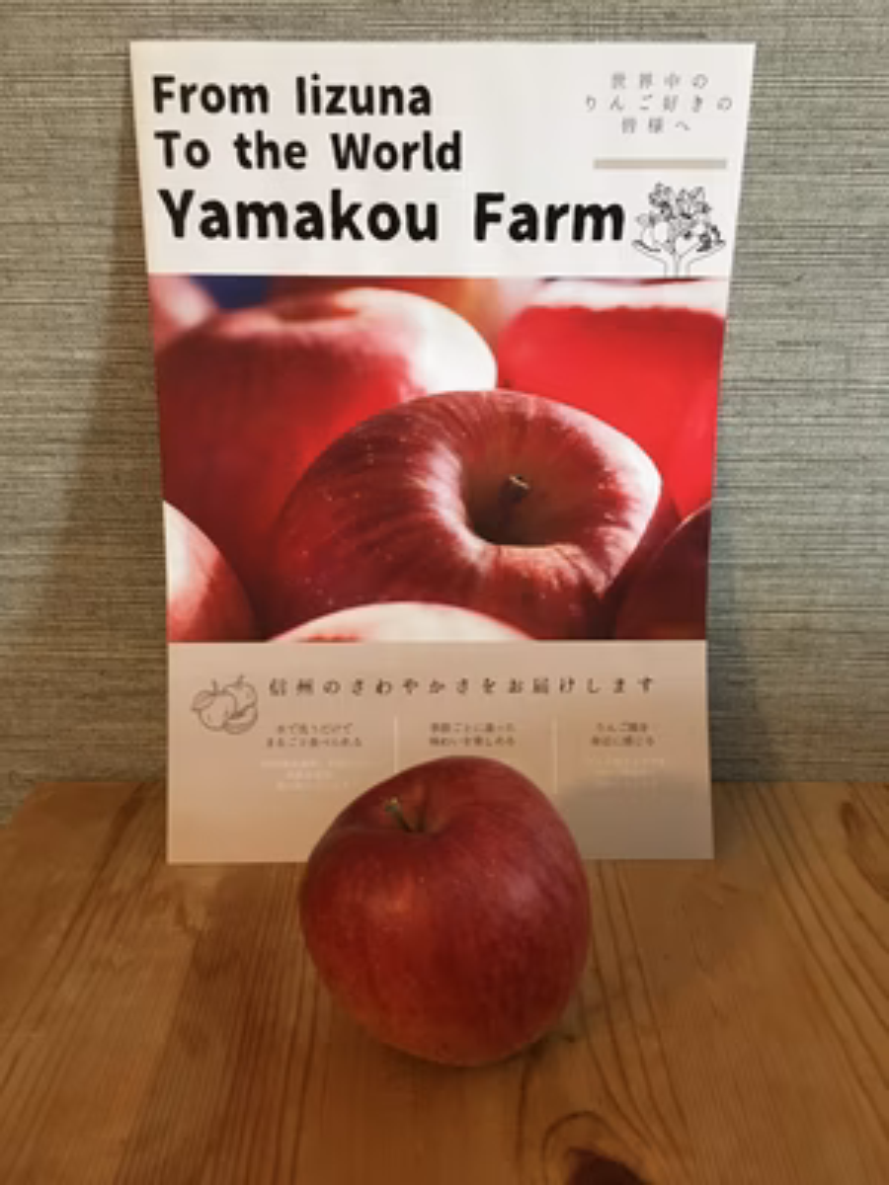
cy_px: 592
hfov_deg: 48.2
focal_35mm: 29
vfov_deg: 61.7
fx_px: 993
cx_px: 444
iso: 250
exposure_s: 1/15
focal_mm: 4.15
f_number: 2.2
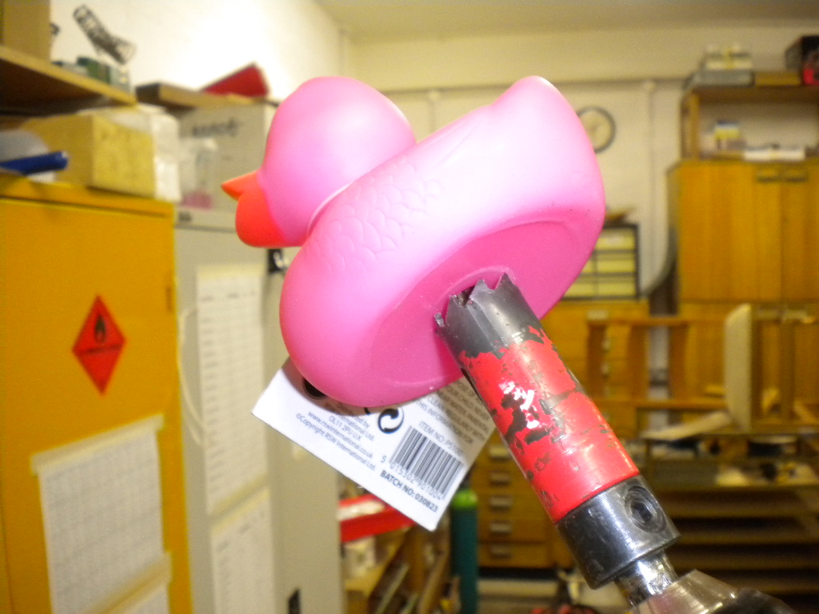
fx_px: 828
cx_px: 410
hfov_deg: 52.6
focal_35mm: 35
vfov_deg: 40.7
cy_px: 307
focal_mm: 6.3
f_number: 4.6
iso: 400
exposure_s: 1/30
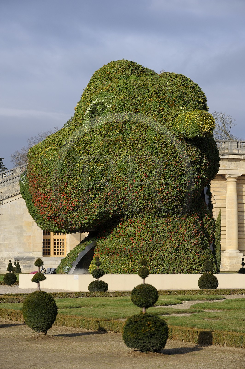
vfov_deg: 15.8
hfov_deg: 10.5
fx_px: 1329
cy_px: 184
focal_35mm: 130
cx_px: 122
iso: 200
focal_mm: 130
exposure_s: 1/400
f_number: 8
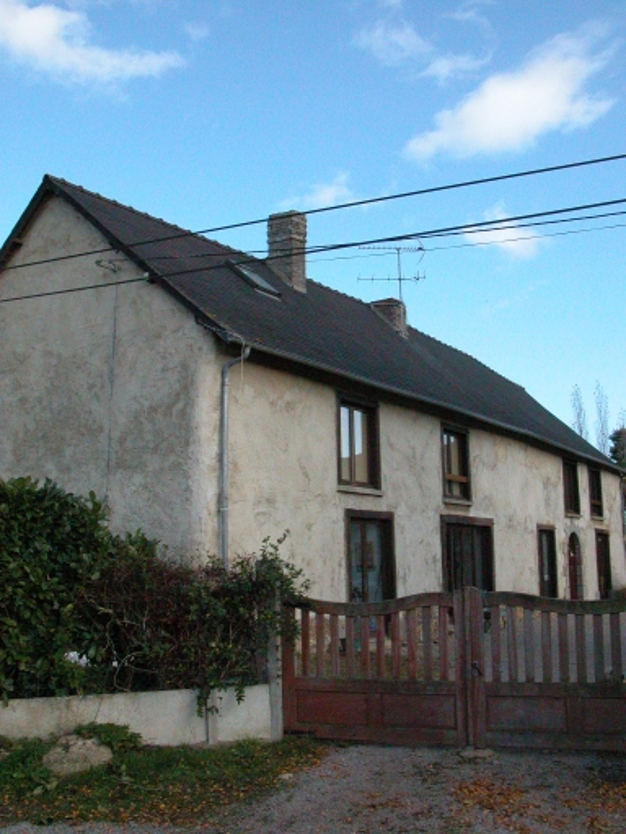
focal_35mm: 35
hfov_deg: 40.7
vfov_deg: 52.6
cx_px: 313
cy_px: 417
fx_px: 844
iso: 800
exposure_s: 1/1174
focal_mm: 8.9
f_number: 8
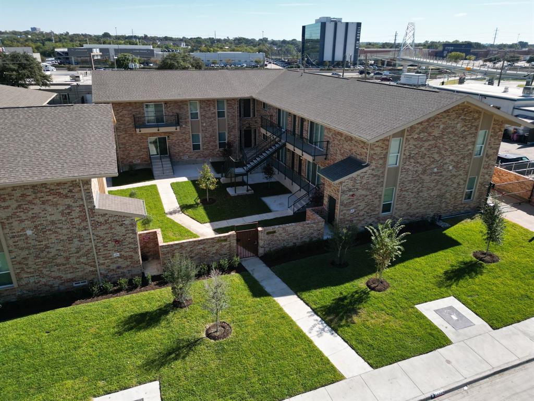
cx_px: 267
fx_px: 370
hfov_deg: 71.6
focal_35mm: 24
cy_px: 200
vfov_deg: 56.8
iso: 140
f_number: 1.7
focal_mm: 6.72
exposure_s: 1/2500
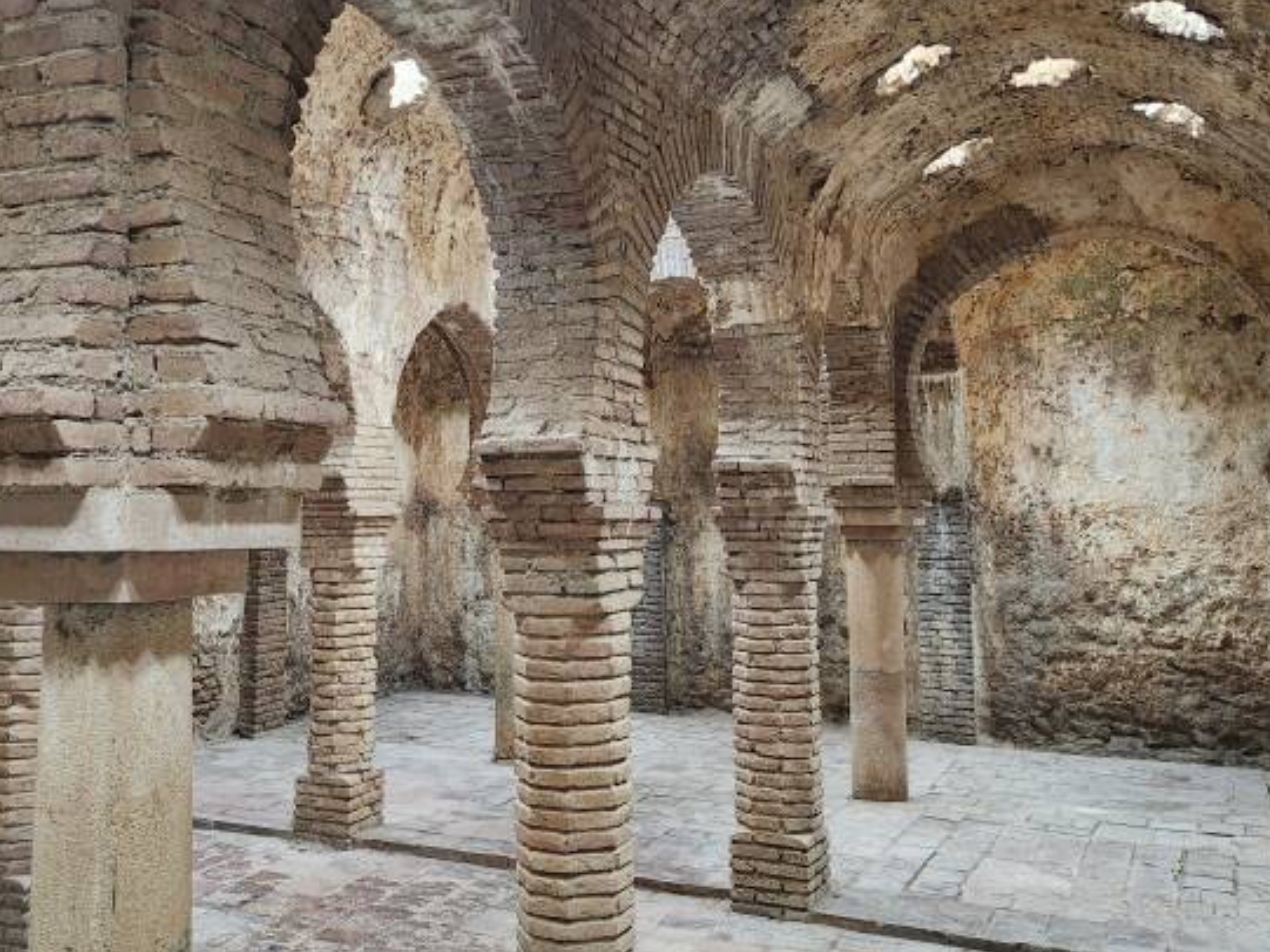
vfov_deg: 41.7
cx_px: 507
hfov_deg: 53.6
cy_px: 417
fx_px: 1248
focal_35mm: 34
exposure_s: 1/24
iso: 500
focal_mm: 5.54
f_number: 1.8
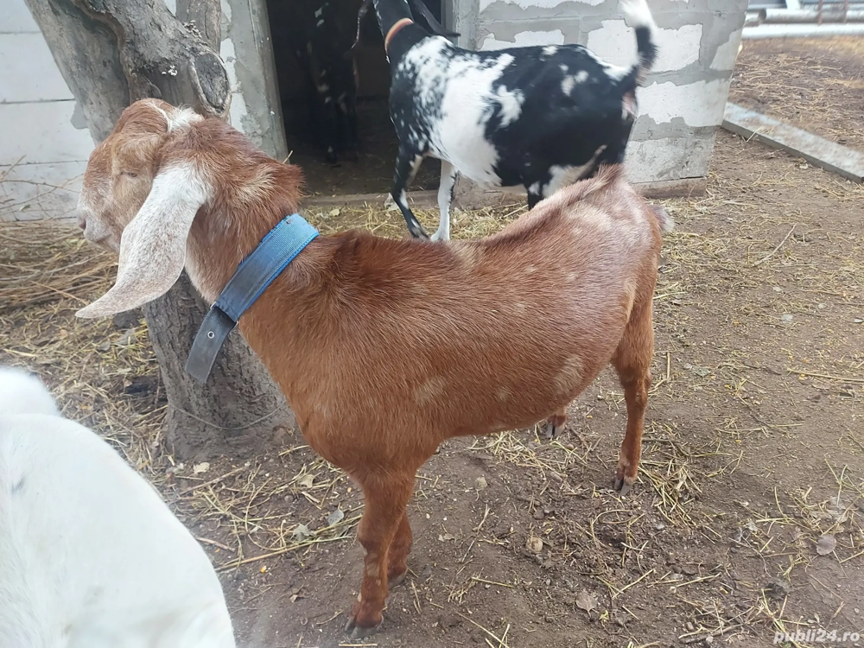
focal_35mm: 24
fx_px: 599
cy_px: 324
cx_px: 432
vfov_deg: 56.8
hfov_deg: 71.6
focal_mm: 5.23
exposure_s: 1/50
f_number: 1.8
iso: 250
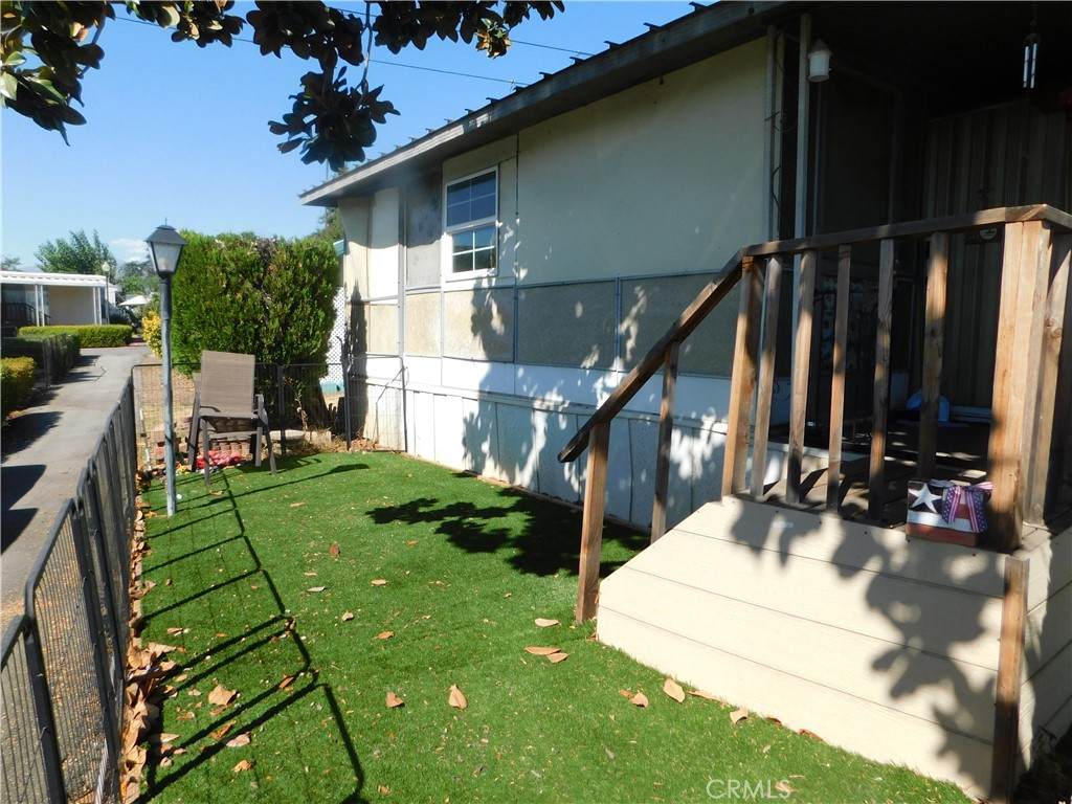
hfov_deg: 73.9
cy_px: 402
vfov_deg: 58.9
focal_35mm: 23
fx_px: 712
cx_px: 536
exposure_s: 1/1000
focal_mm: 4
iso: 125
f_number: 3
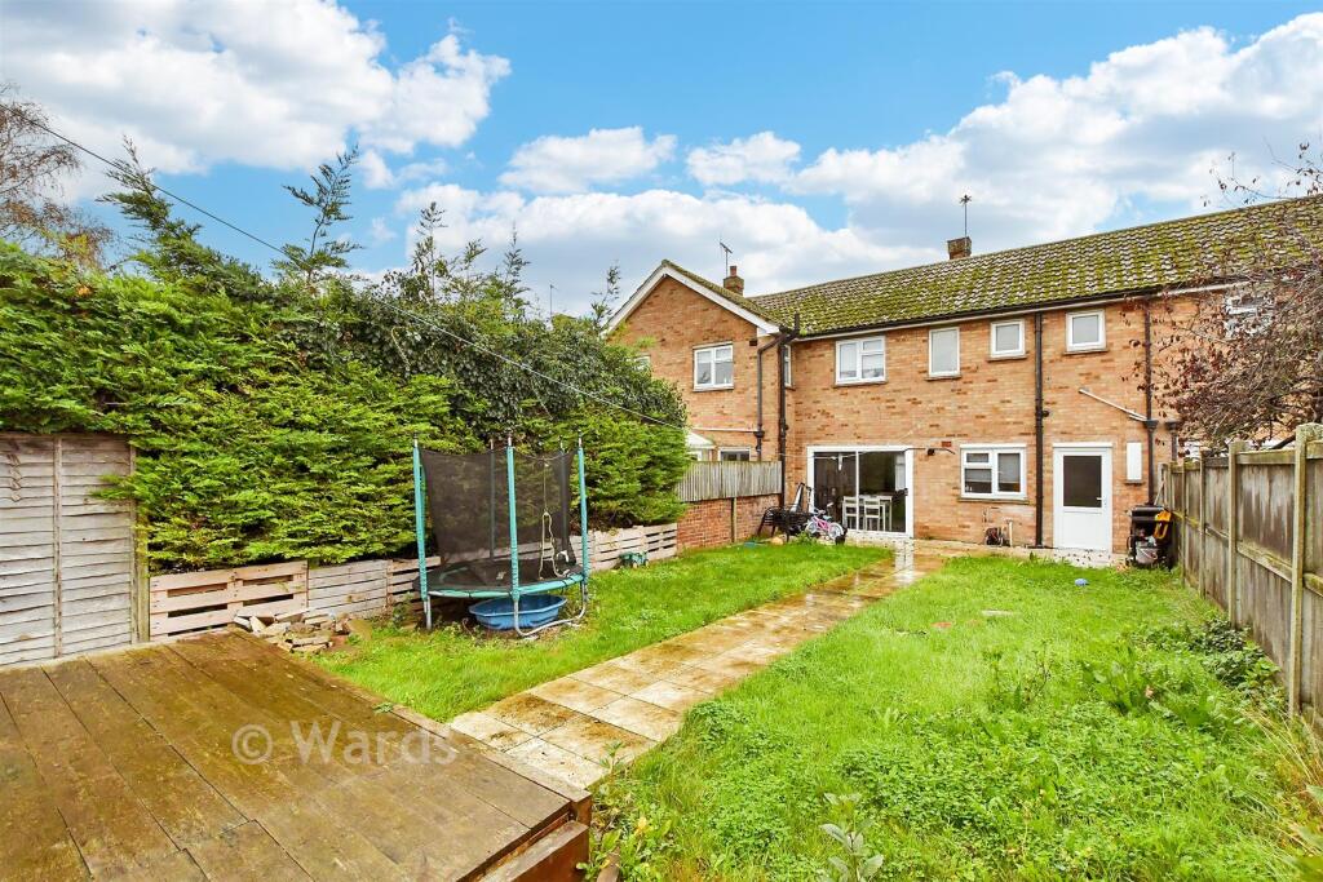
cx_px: 662
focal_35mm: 15
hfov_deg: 100.4
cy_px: 441
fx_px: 551
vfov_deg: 77.3
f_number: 10
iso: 1600
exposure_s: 1/125
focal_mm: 10
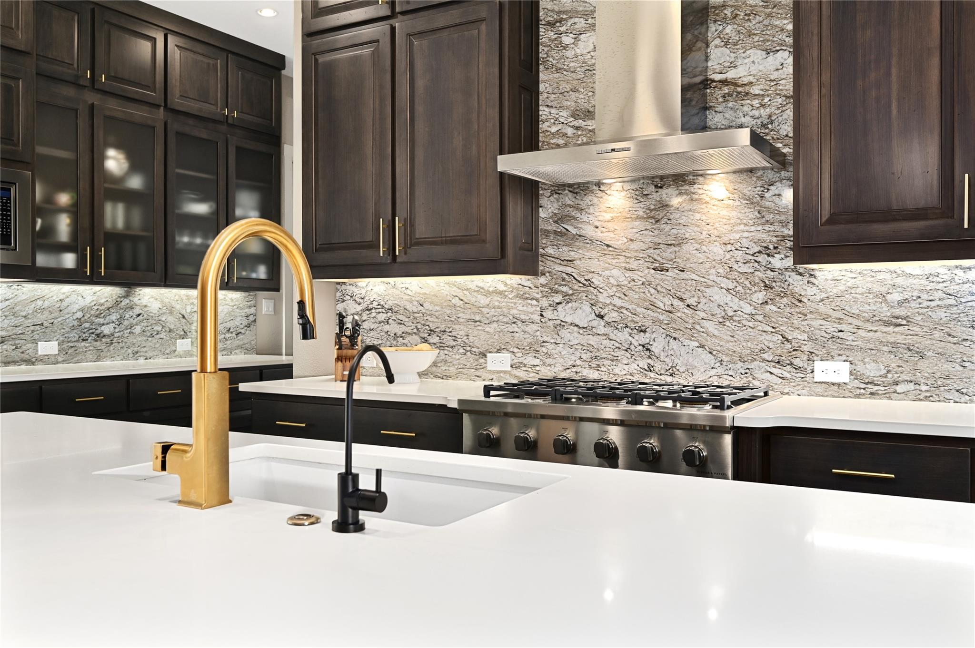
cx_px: 488
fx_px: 812
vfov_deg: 43.5
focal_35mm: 30
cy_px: 324
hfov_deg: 62.0
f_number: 8
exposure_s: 1/20
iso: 800
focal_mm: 30
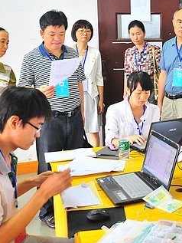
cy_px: 92
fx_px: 420
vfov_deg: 32.0
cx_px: 180
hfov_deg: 23.5
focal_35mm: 60
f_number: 4
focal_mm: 22
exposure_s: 1/30
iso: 800
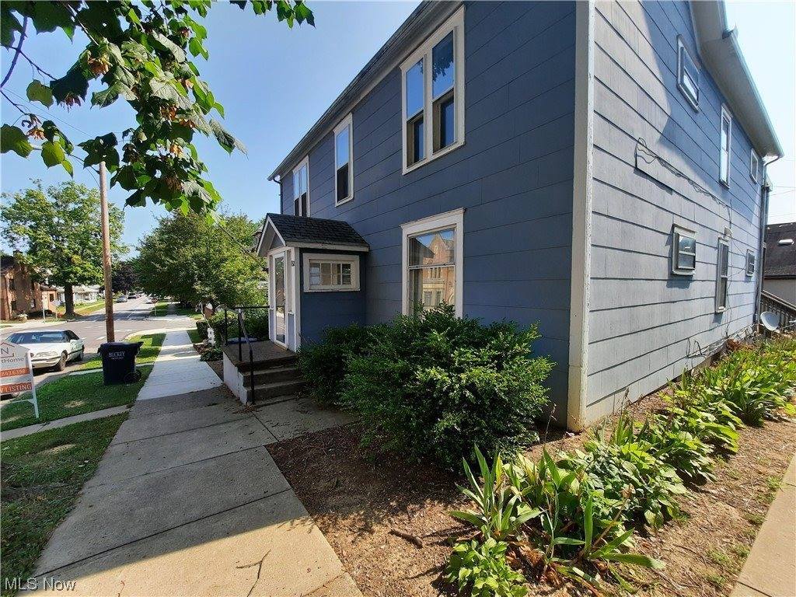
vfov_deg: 89.9
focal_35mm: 13
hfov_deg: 106.2
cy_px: 298
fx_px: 299
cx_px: 398
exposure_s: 1/583
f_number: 2.2
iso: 40
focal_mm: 1.74
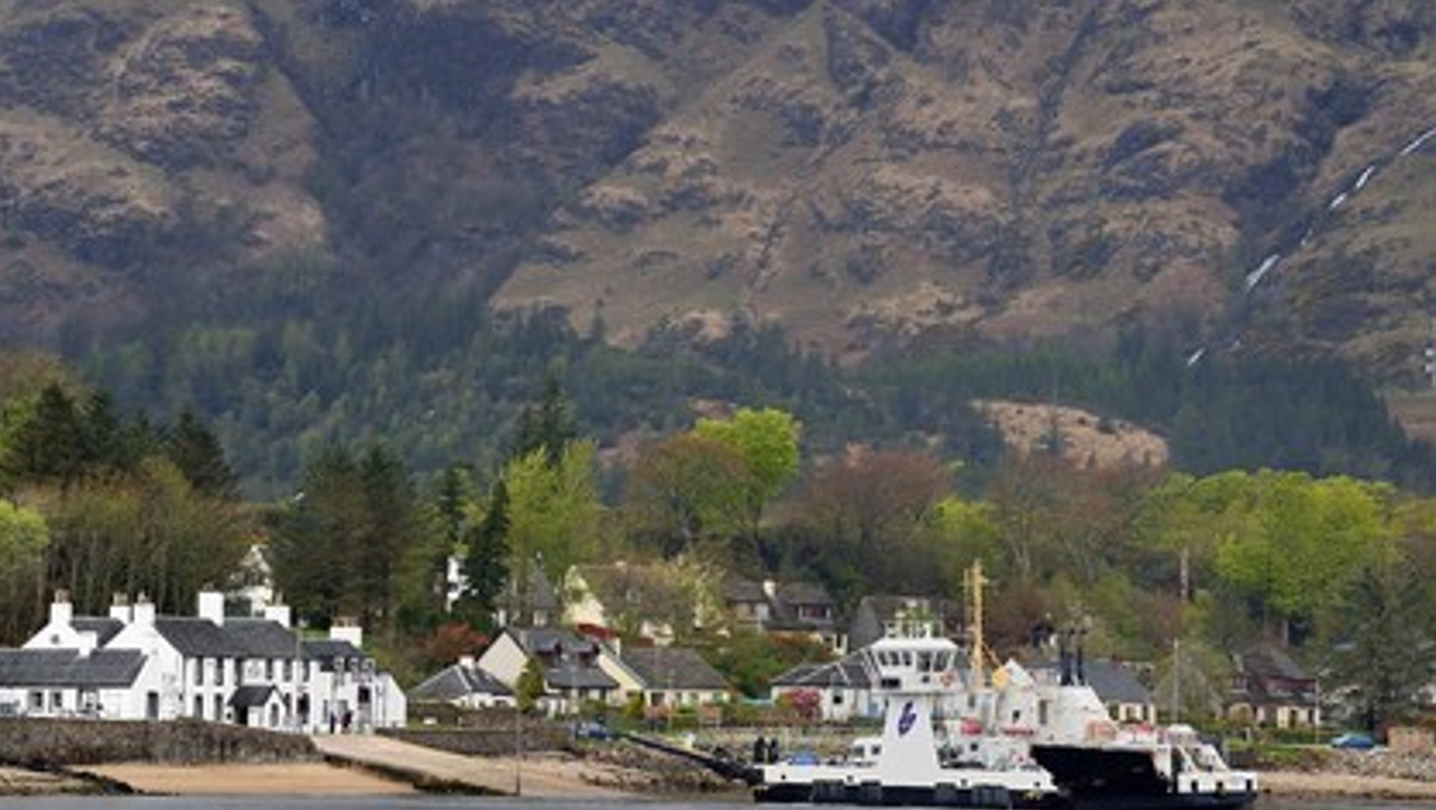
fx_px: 8038
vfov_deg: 5.8
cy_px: 427
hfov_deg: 10.2
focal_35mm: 211
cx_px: 716
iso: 200
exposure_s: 1/250
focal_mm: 200
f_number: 9
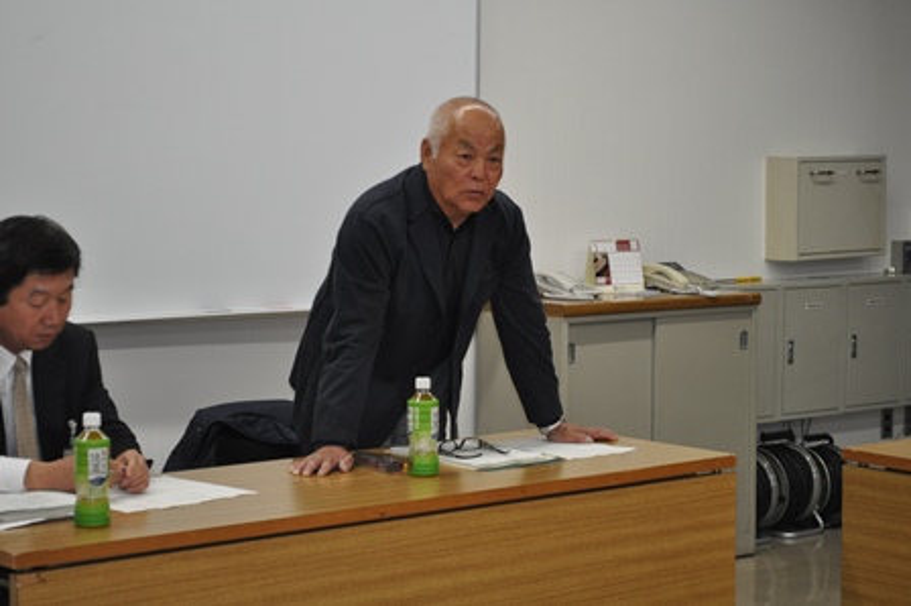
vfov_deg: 16.5
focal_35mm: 82
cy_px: 303
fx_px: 2086
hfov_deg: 24.6
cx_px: 456
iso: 800
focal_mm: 55
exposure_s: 1/125
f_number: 5.6
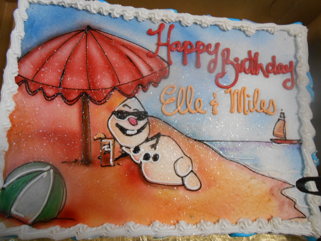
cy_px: 120
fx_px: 241
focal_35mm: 26
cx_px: 160
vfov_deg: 53.1
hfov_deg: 67.3
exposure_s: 1/30
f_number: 3.5
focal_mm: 4.6
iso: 320
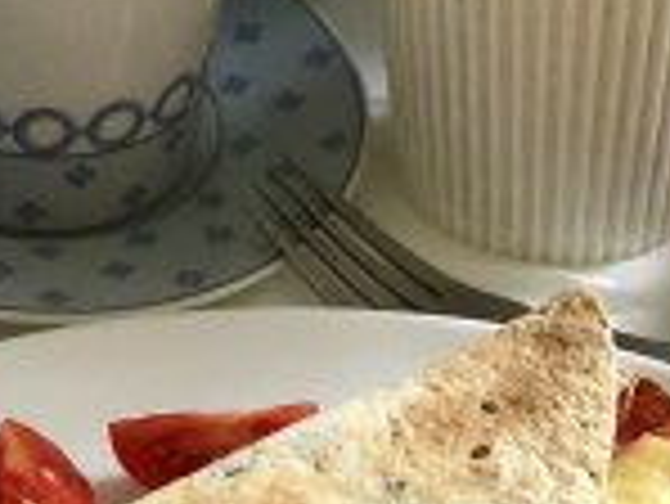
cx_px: 531
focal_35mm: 213
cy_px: 142
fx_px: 4126
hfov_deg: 9.3
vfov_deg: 7.0
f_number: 2.4
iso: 160
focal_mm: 6
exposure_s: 1/30
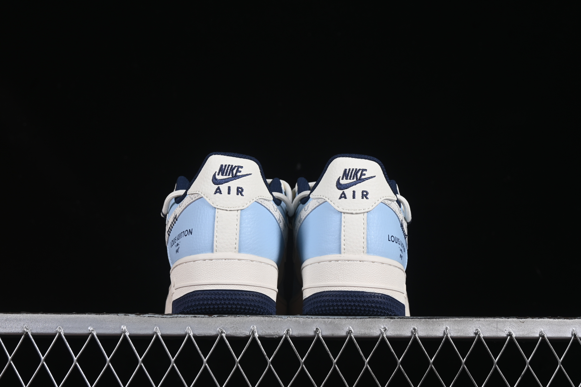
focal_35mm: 75
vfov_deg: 18.2
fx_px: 1210
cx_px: 290
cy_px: 194
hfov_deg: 27.0
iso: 160
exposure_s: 1/80
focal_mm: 50
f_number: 8
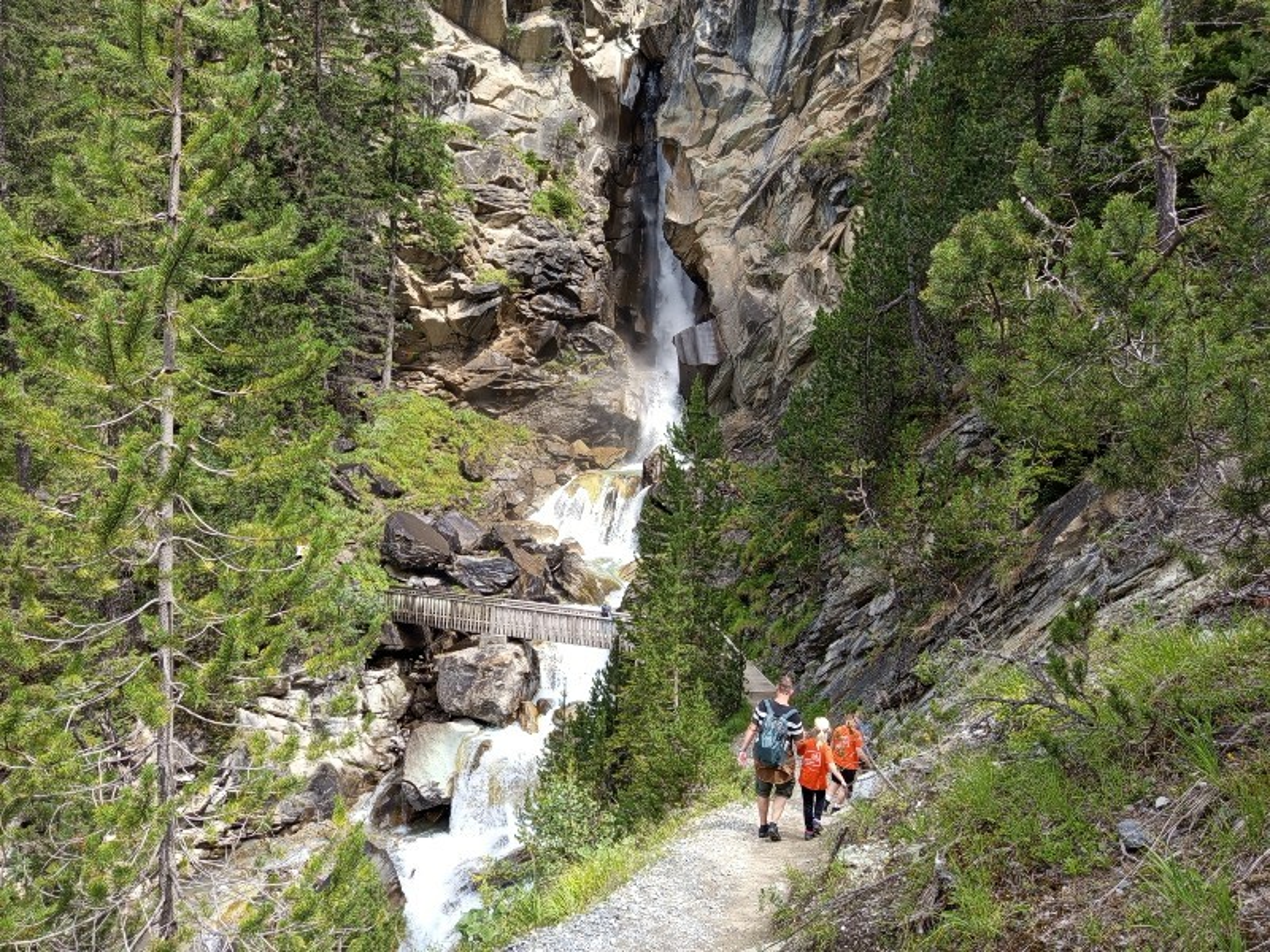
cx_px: 635
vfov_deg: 56.8
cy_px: 476
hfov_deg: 71.6
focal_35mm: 24
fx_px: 881
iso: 53
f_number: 1.7
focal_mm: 5.24
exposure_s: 1/183
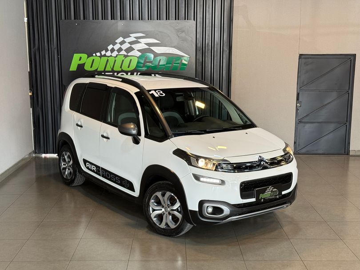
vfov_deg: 30.3
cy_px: 135
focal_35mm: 48
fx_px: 499
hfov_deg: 39.6
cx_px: 180
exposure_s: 1/60
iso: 100
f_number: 1.78
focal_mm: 6.76
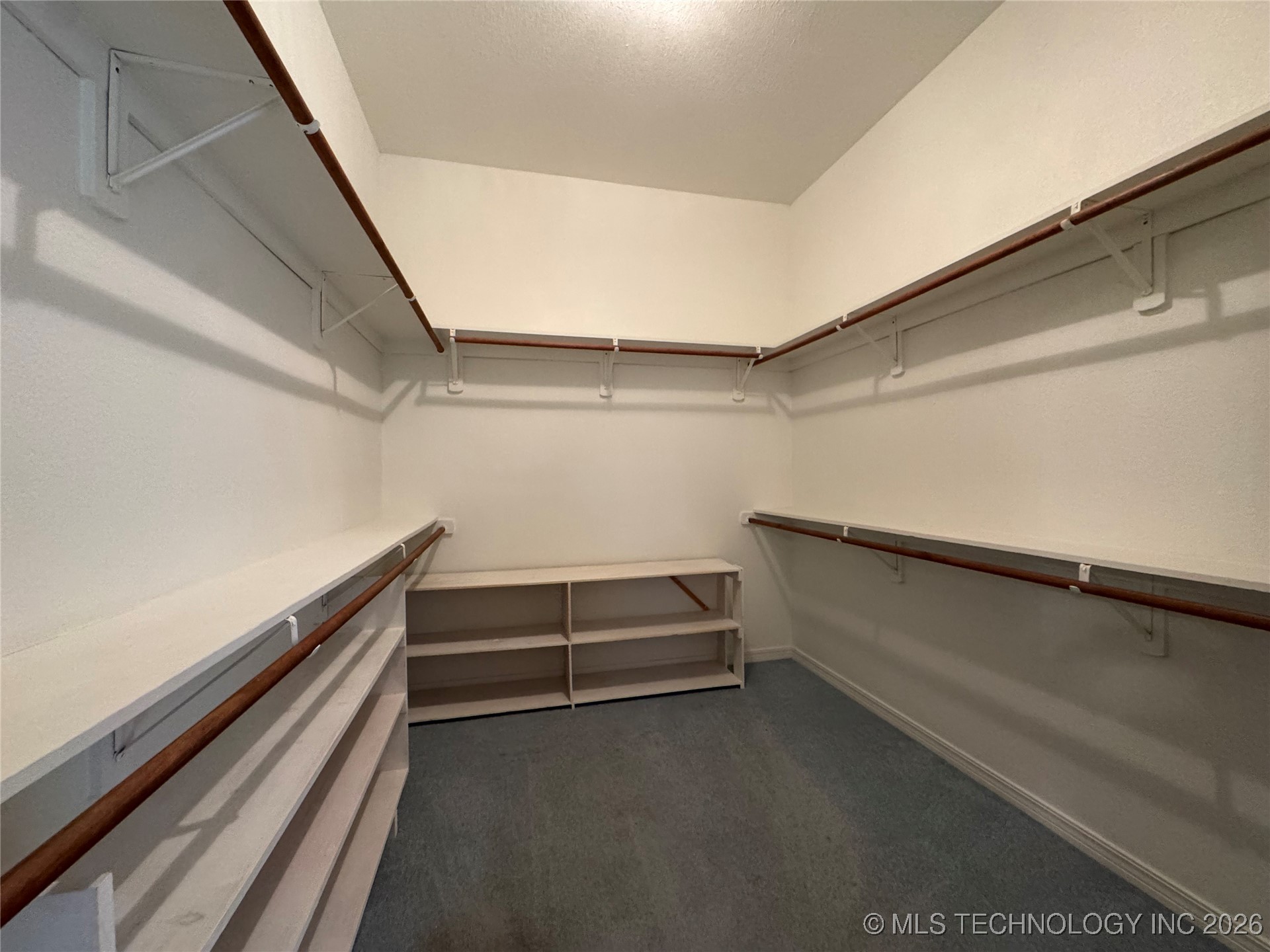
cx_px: 635
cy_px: 476
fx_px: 514
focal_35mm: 14
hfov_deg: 102.1
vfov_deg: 85.7
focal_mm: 2.22
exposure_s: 1/60
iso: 640
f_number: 2.2
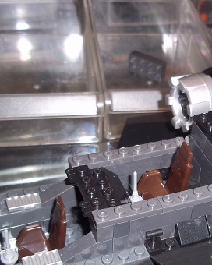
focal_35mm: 62
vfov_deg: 30.3
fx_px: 486
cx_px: 182
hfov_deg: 24.0
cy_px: 174
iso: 80
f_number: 3.1
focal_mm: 6.5
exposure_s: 1/30
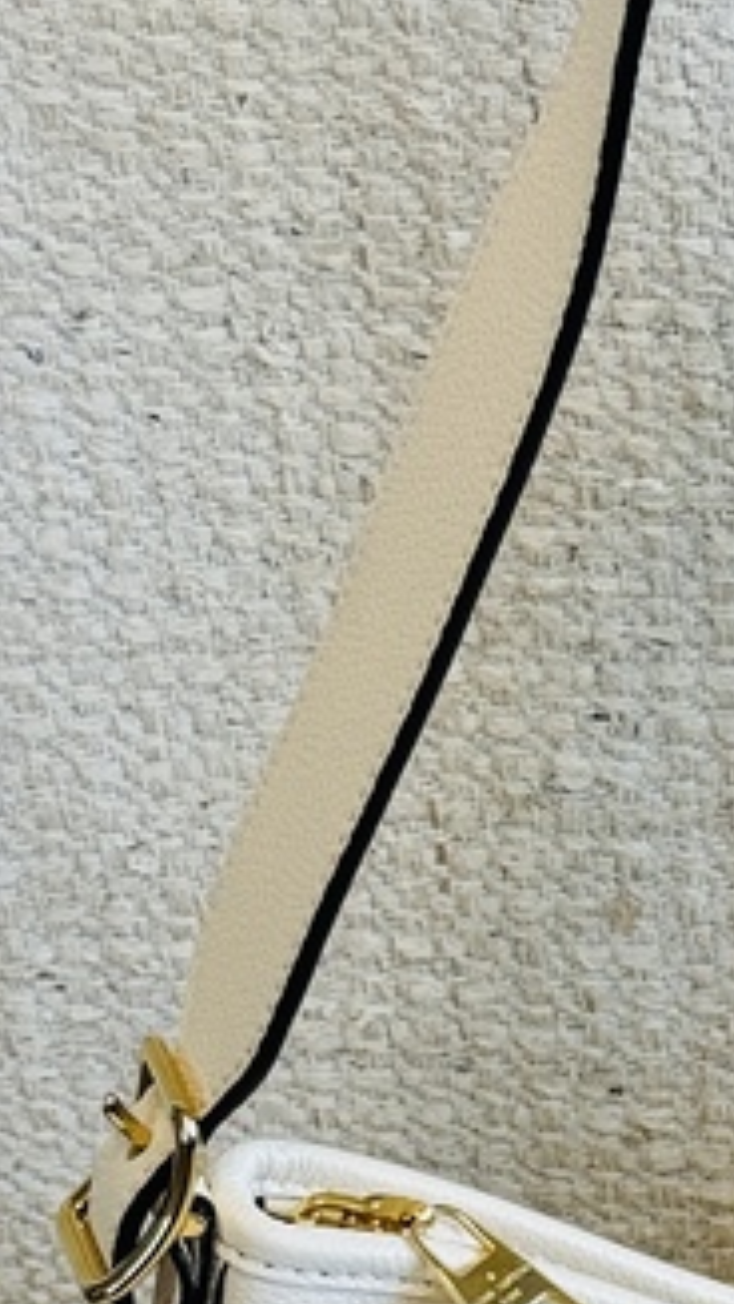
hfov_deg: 7.2
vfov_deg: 13.2
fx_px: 5569
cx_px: 1504
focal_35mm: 161
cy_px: 1268
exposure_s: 1/50
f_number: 1.78
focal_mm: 6.76
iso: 80
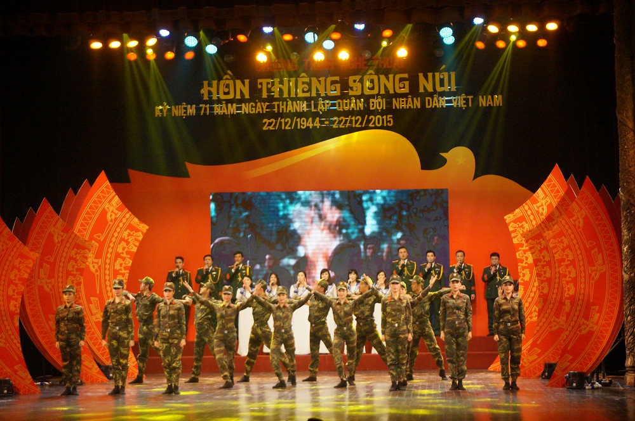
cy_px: 210
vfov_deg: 18.9
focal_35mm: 72
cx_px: 318
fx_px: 1268
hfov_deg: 28.1
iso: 3200
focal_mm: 48
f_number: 5.6
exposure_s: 1/200
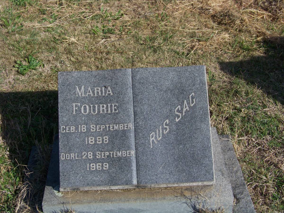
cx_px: 142
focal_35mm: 55
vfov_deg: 26.6
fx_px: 451
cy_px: 106
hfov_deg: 34.9
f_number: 4.5
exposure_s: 1/500
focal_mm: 9.36
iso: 64
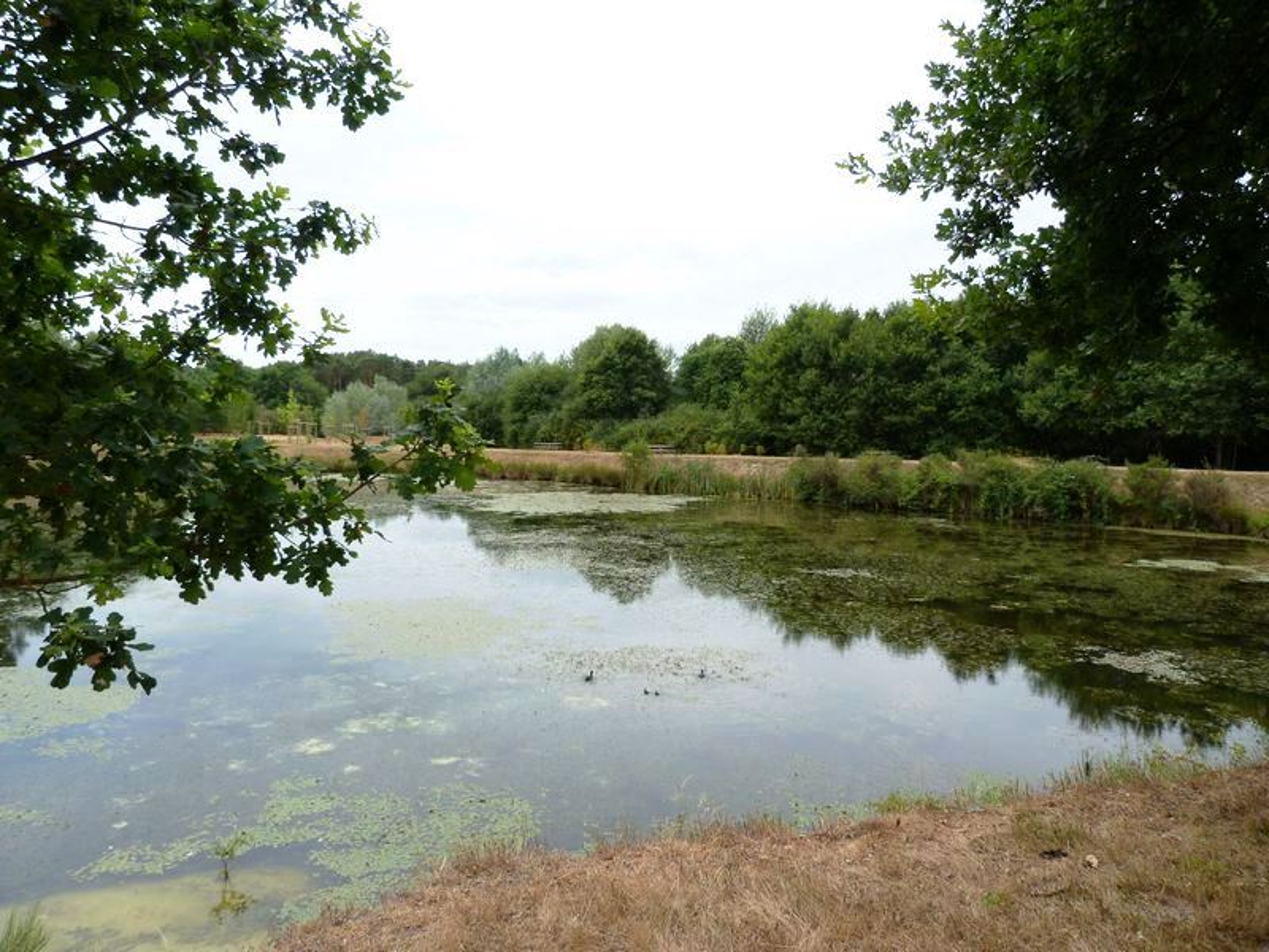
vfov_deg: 54.9
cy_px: 476
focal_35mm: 25
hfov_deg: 69.4
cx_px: 634
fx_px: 916
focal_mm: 4.5
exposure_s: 1/640
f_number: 2.8
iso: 80
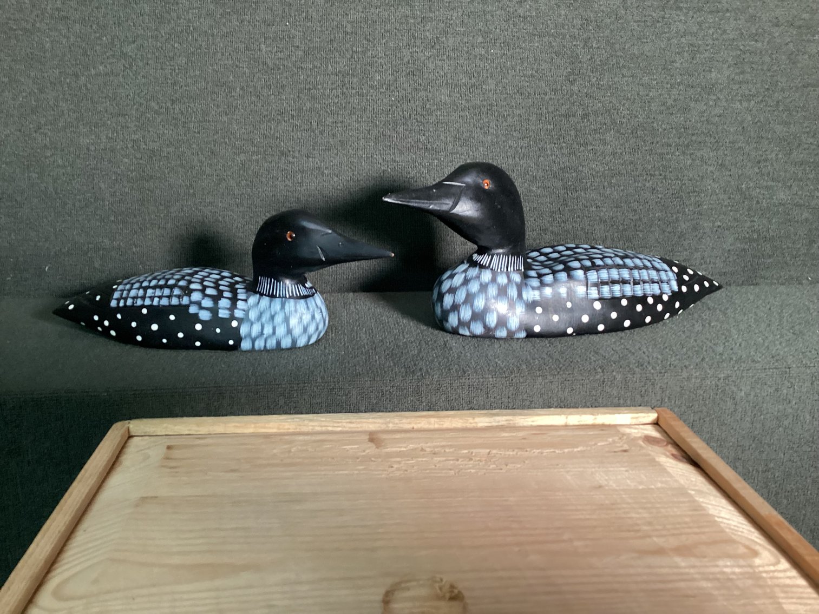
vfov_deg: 45.4
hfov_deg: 58.3
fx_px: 734
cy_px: 307
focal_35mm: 31
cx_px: 410
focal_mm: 3.3
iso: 320
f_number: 2.4
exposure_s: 1/40
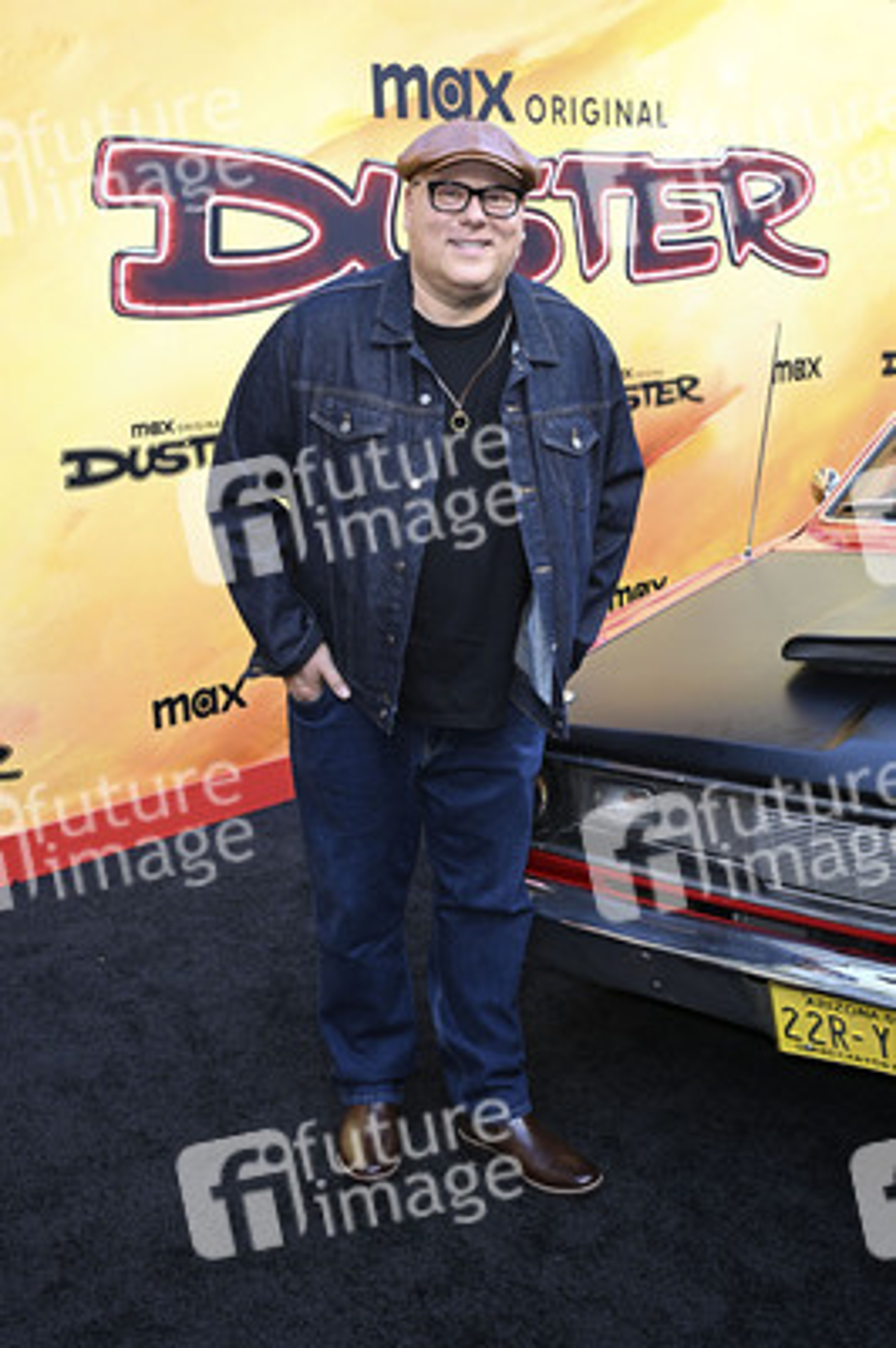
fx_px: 1384
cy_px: 674
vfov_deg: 51.9
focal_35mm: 37
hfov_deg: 35.9
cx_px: 448
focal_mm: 37
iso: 1250
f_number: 5.6
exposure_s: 1/200
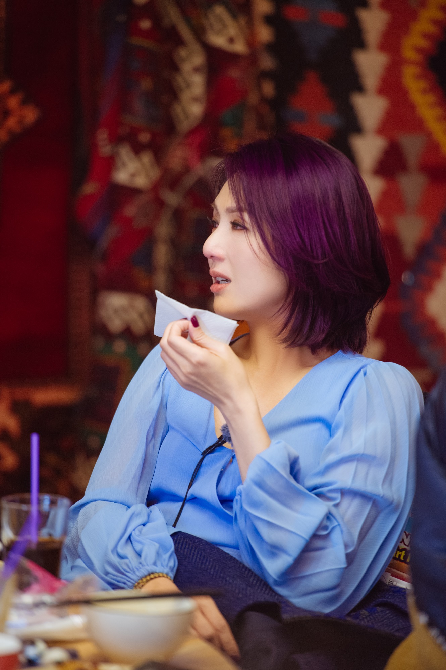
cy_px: 335
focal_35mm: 200
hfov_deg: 6.9
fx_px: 3723
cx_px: 223
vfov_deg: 10.3
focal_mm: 200
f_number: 2.8
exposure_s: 1/250
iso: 1600
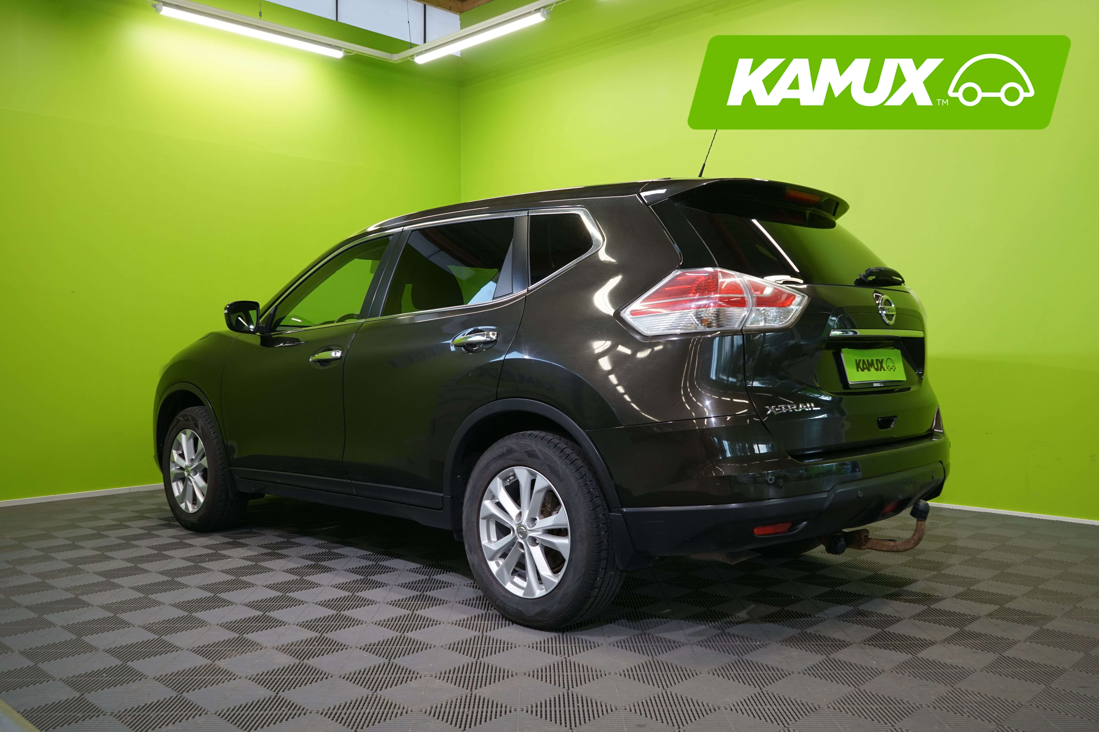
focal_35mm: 30
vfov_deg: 43.6
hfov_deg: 61.9
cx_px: 550
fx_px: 916
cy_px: 366
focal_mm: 30
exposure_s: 1/30
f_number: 6.3
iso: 500
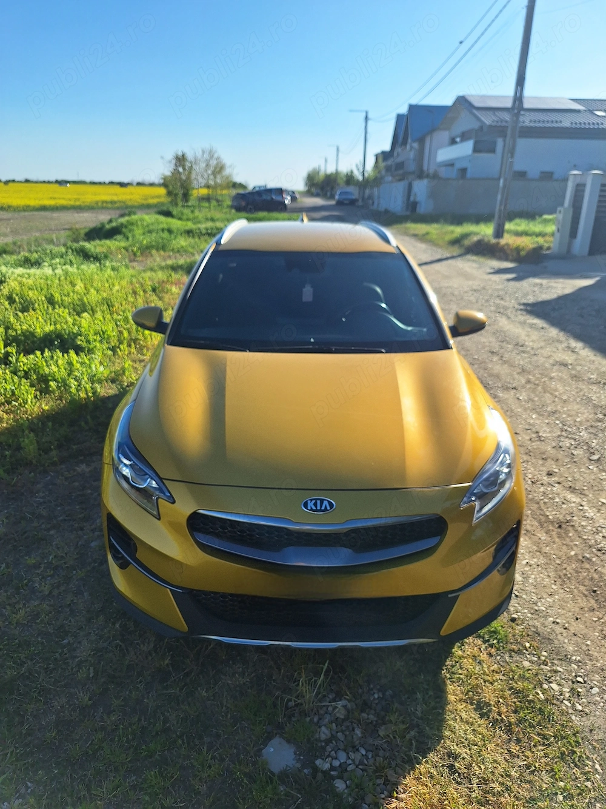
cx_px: 303
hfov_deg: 58.9
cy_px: 404
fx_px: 537
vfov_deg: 73.9
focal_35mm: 23
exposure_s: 1/3333
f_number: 1.8
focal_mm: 5.54
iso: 40
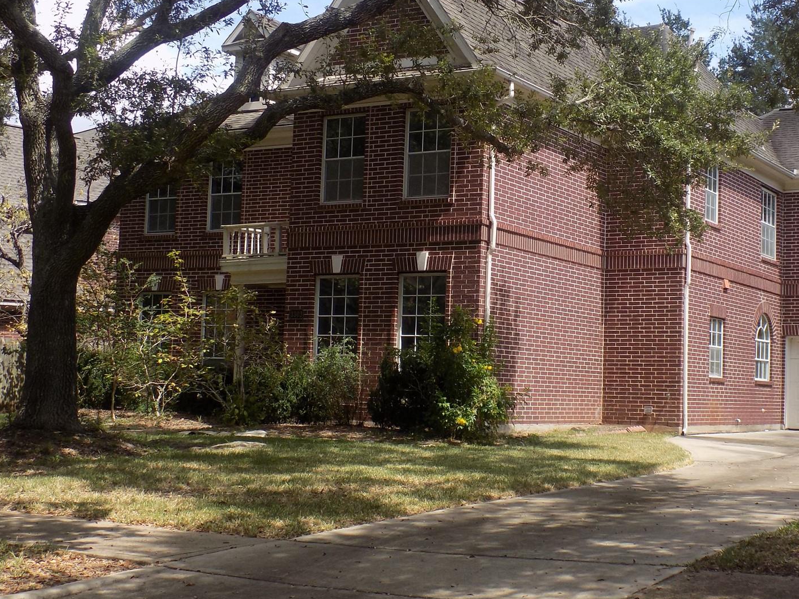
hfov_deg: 34.9
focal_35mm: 54
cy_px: 294
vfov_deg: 27.0
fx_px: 1246
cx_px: 581
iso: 80
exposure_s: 1/500
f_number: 3.5
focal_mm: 6.6
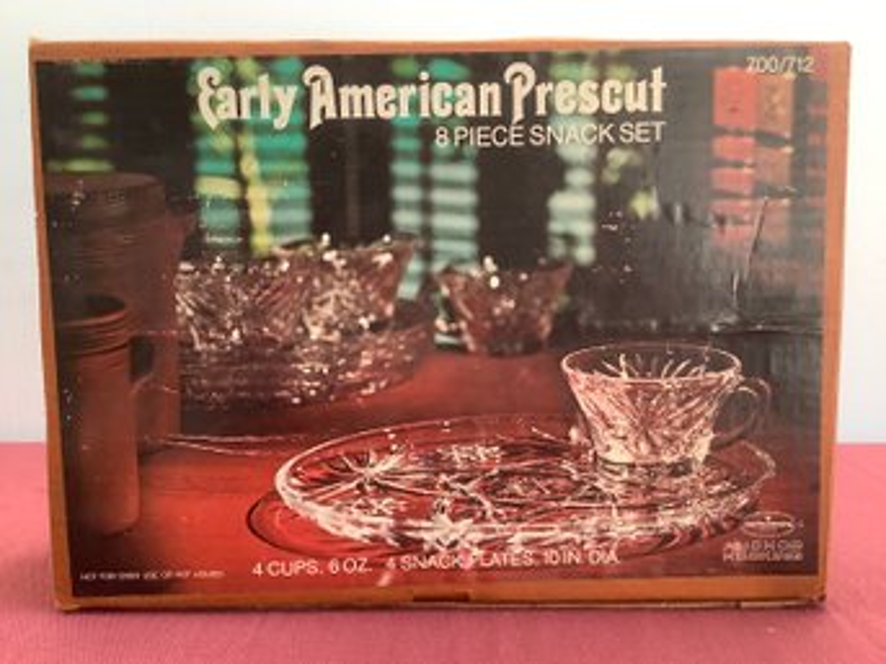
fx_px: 793
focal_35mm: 31
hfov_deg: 58.4
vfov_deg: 45.4
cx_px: 443
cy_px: 332
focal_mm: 3.3
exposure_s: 1/60
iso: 125
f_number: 2.4
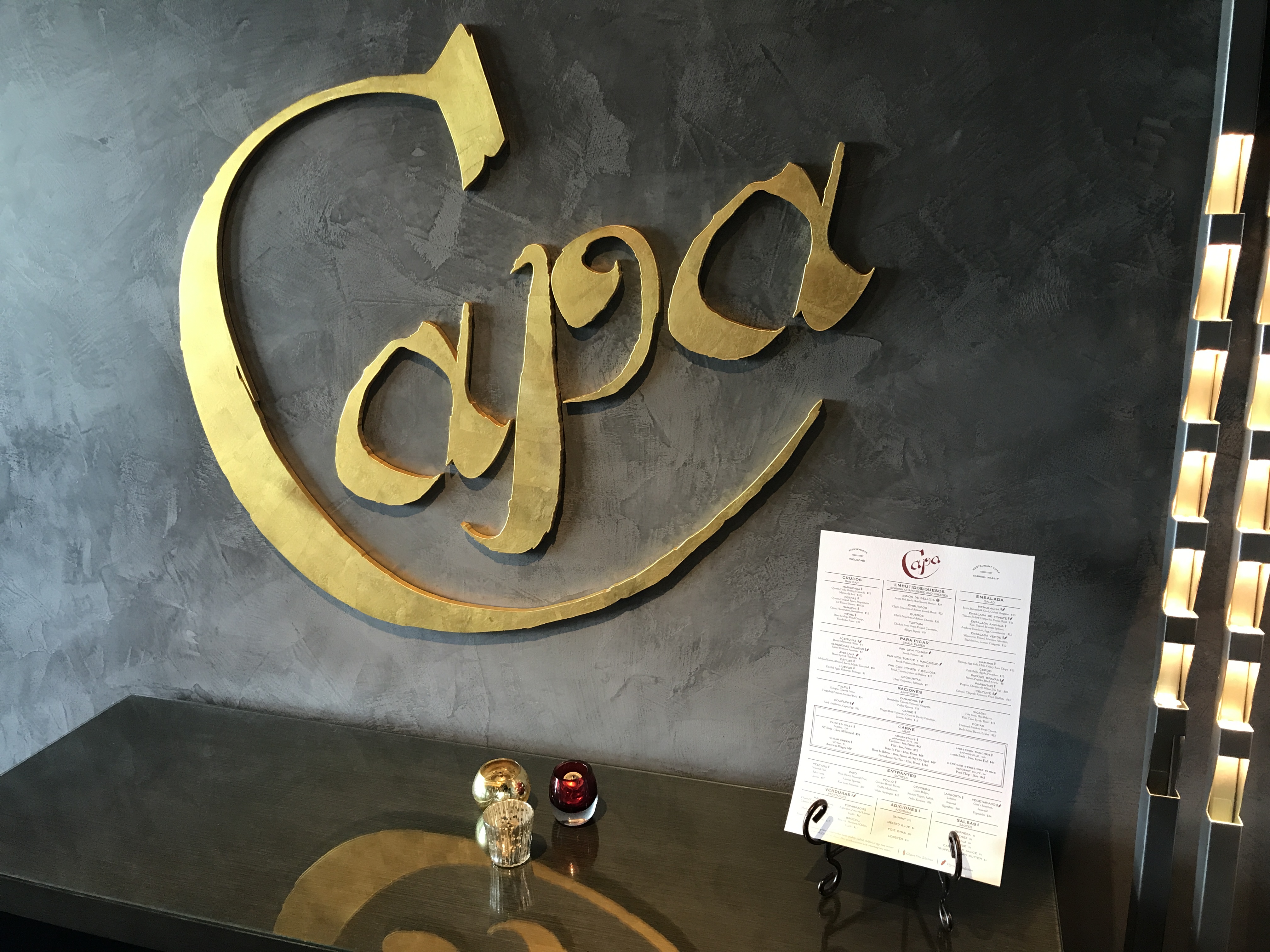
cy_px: 476
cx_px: 635
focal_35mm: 28
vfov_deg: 49.7
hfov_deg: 63.4
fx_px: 1027
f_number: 1.8
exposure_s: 1/15
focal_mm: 3.99
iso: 40
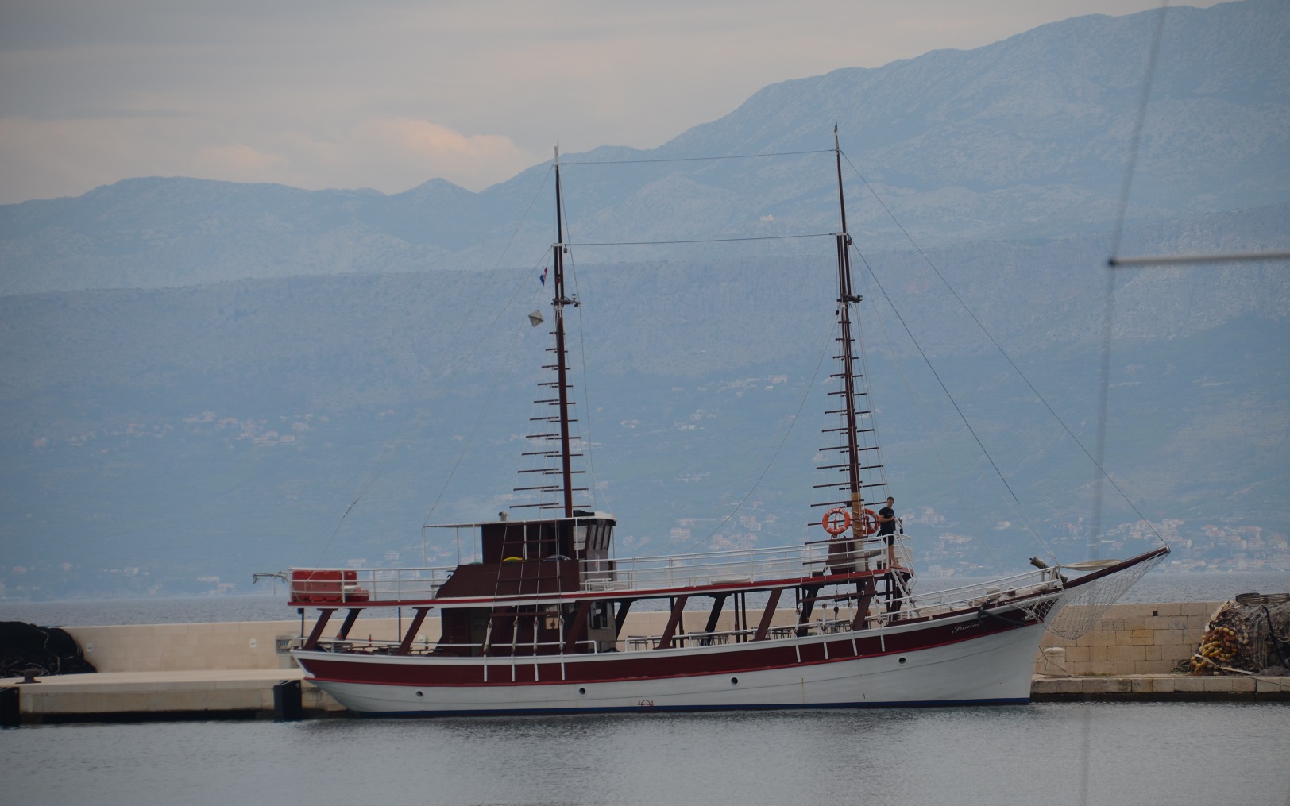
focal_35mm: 214
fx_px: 7524
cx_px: 645
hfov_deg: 9.8
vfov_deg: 6.1
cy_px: 426
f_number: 6.3
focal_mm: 140
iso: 200
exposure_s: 1/640
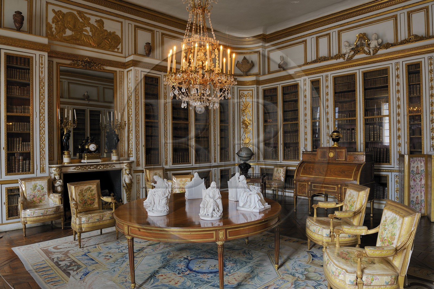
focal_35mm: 24
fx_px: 289
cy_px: 144
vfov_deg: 53.1
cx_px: 217
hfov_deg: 73.8
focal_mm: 24
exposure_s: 8
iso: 200
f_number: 13
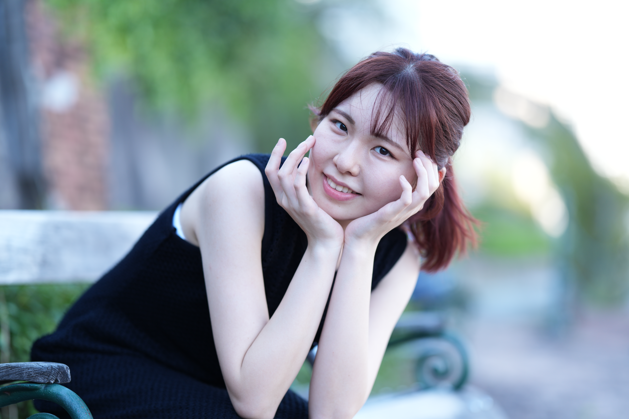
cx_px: 314
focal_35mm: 85
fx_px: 1485
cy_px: 210
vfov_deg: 16.1
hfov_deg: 23.9
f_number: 1.4
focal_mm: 85
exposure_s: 1/320
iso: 100
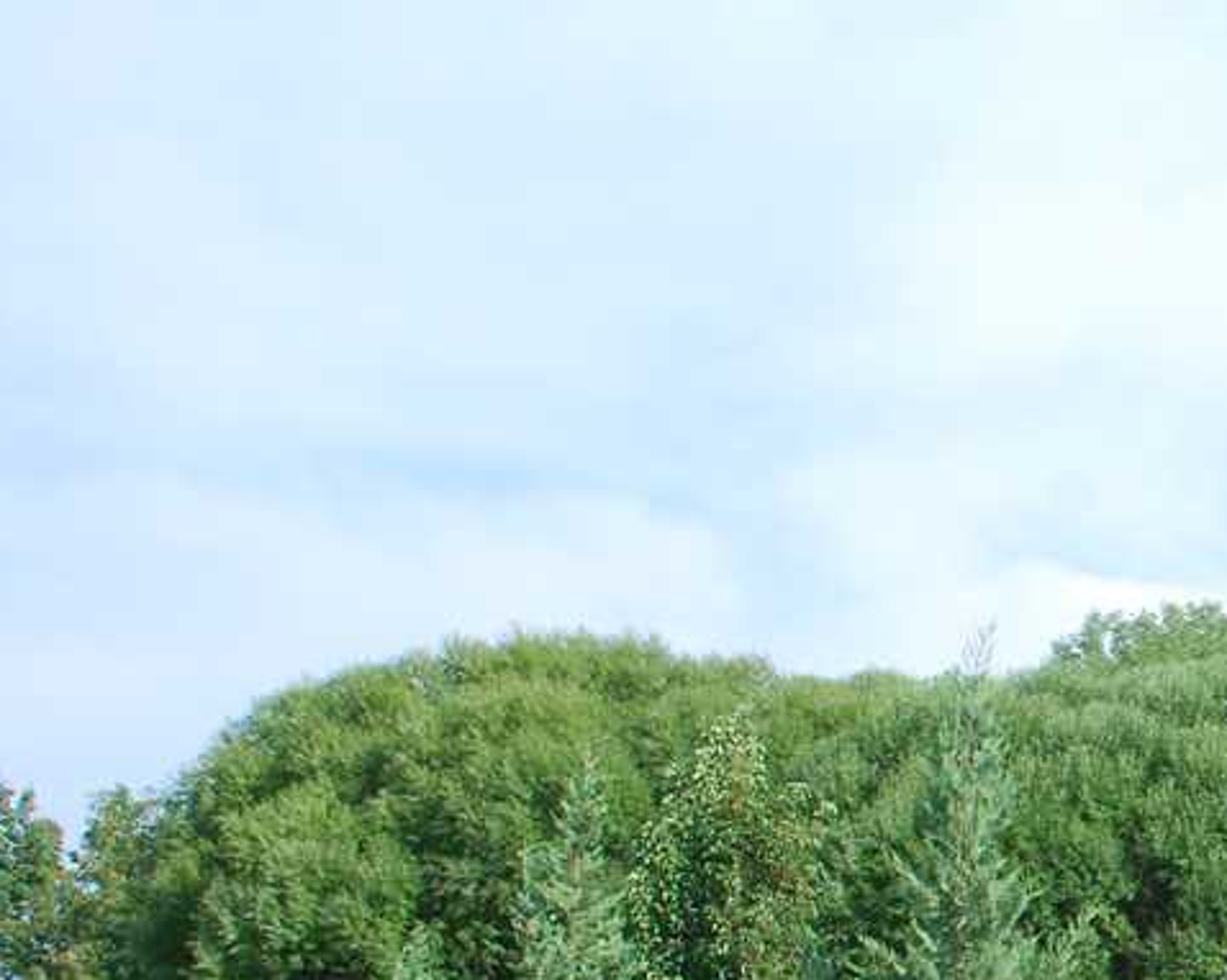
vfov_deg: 15.7
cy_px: 890
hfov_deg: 17.8
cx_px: 1828
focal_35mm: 97
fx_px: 3521
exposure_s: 1/200
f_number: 10
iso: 200
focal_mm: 22
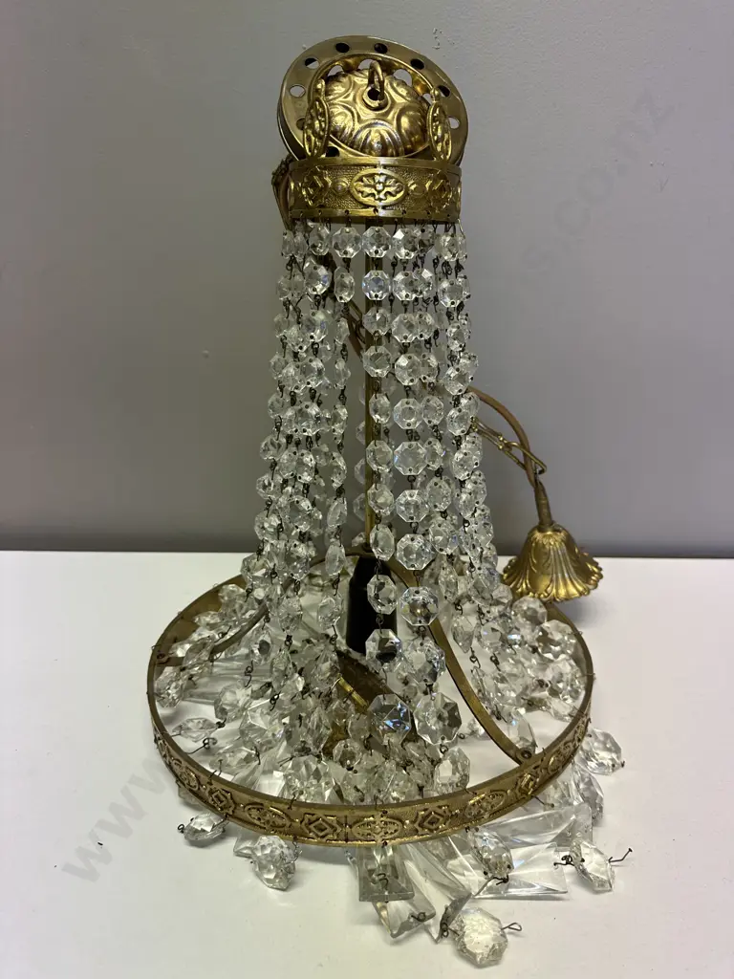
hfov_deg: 56.8
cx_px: 367
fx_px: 679
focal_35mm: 24
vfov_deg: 71.6
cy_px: 490
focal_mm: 6.86
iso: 100
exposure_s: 1/100
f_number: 1.78
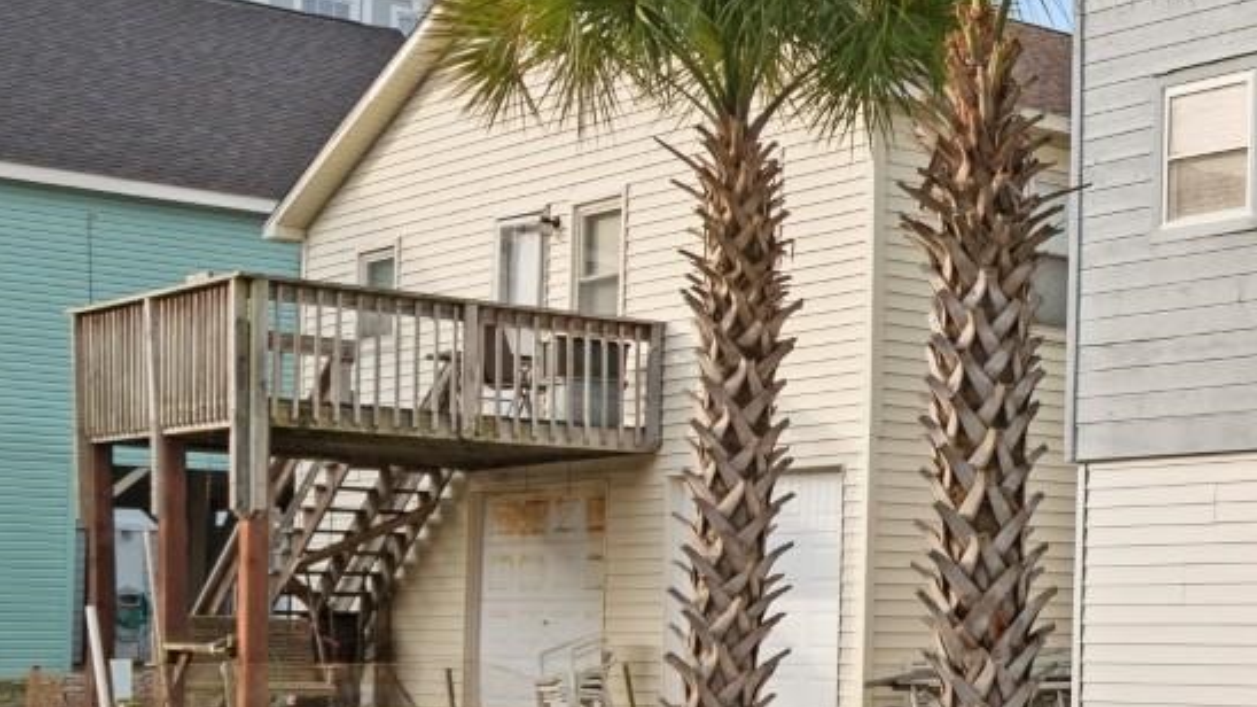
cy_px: 271
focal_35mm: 65
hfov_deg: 25.7
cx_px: 1796
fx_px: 2166
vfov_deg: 18.5
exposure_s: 1/125
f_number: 5.6
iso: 100
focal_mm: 14
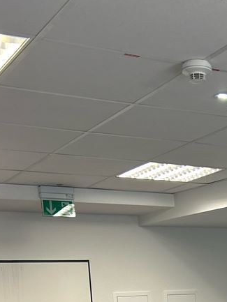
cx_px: 304
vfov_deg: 22.0
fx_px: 717
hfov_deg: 16.9
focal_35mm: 82
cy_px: 362
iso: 100
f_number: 1.5
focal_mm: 5.7
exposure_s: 1/50
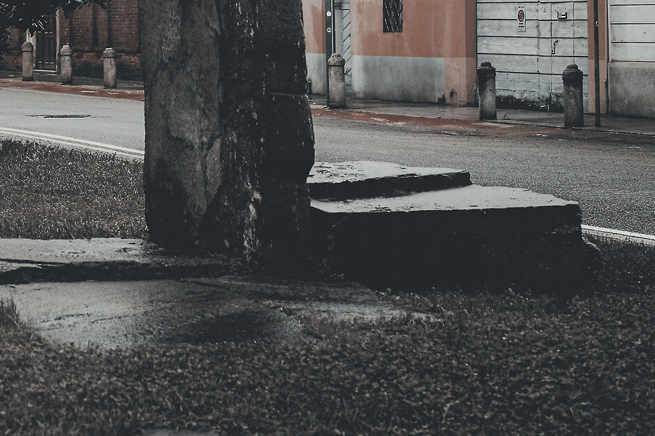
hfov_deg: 15.4
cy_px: -73
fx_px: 2328
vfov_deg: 10.5
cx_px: -157
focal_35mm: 128
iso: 100
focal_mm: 50
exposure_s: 1/50
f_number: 4
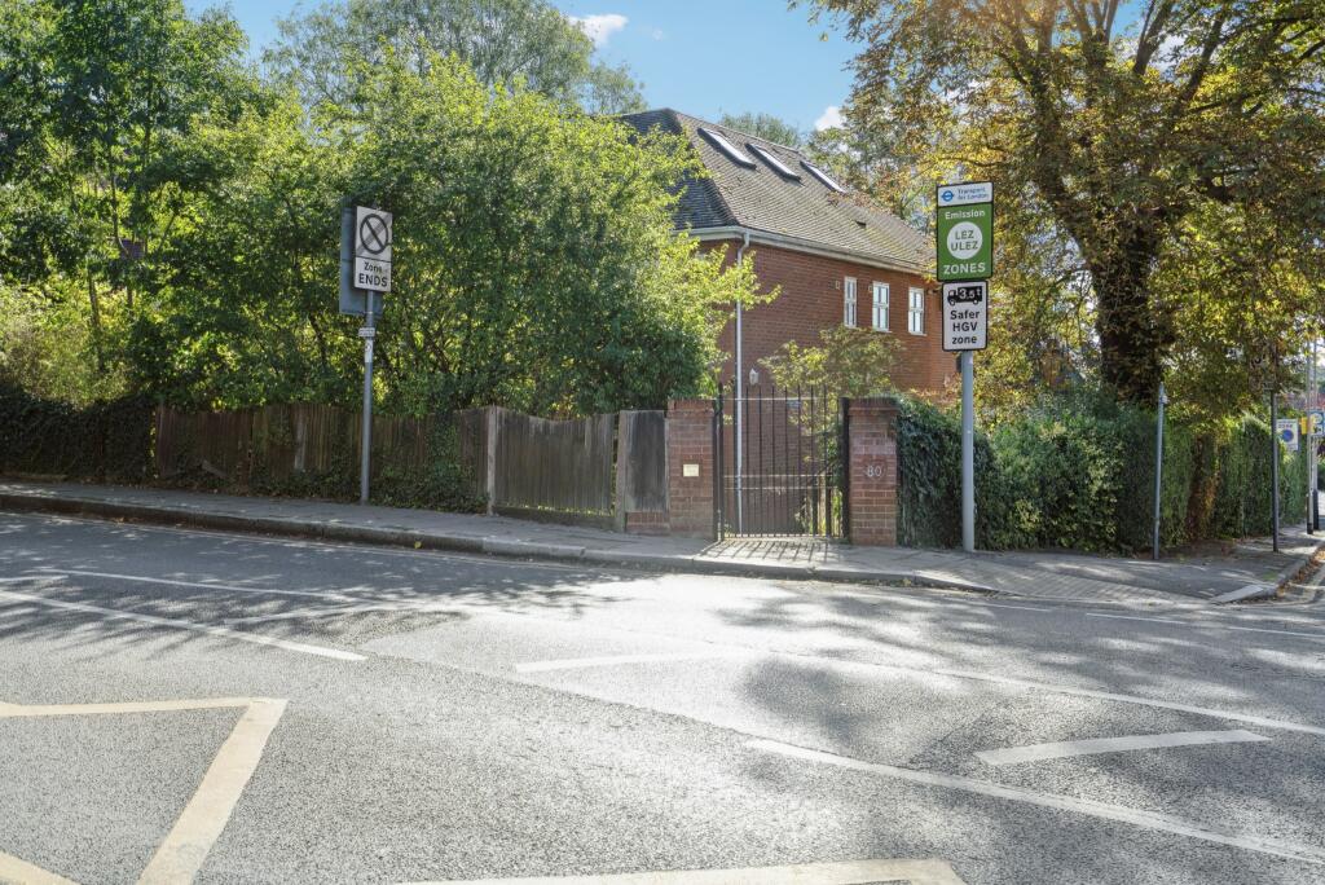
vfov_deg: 37.9
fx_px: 1289
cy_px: 442
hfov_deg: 54.4
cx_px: 662
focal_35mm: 35
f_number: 6.3
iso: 640
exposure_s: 1/800
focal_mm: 35
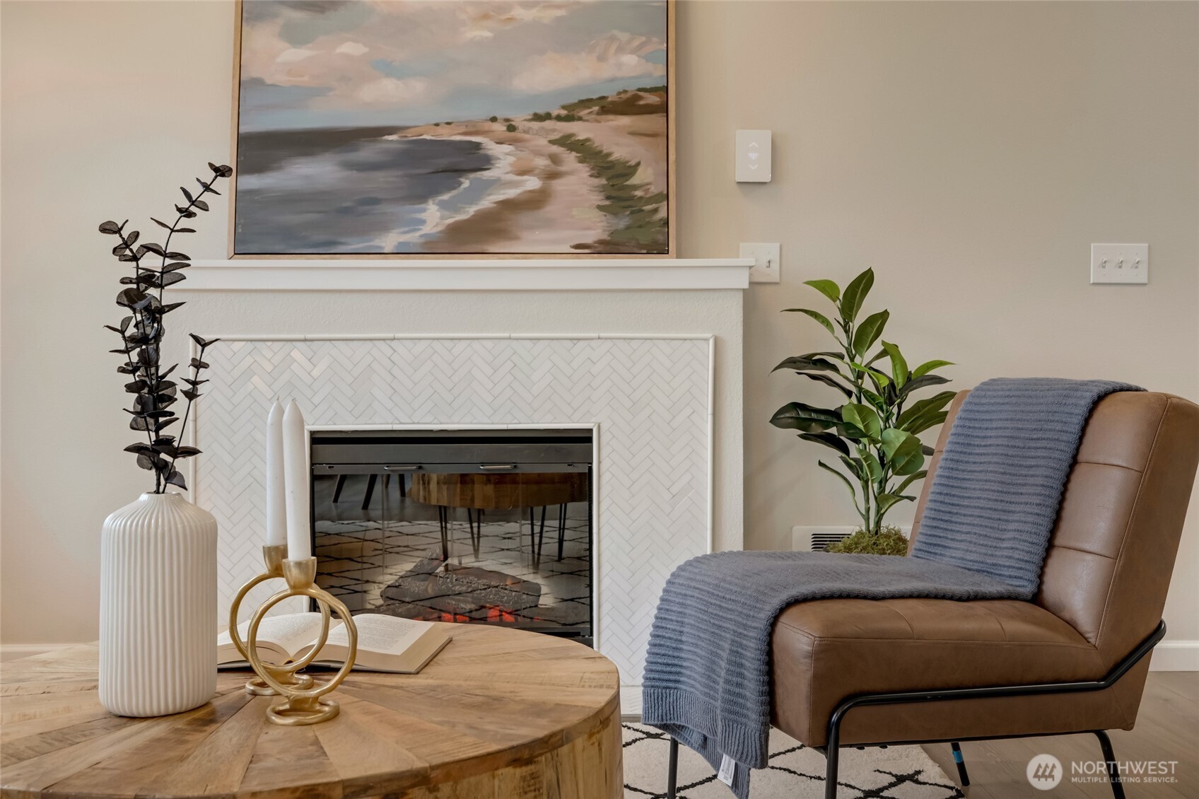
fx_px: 1149
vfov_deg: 38.3
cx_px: 600
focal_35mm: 34
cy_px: 400
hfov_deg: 55.1
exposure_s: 1/125
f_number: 9
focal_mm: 34.5
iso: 400
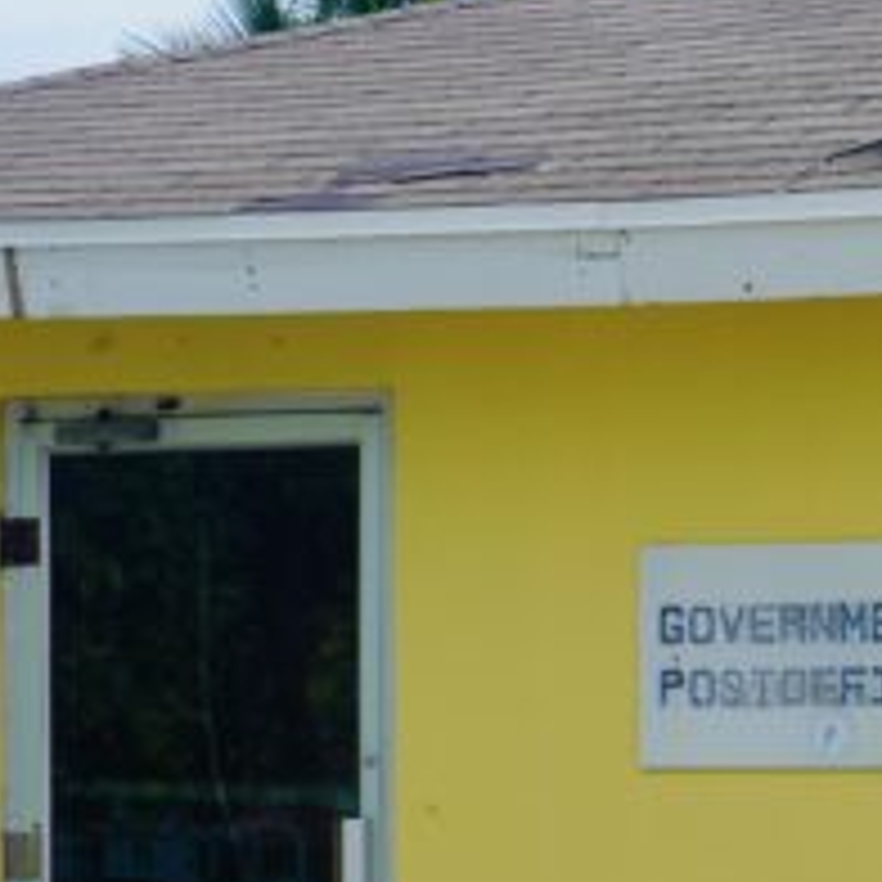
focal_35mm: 178
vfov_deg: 9.8
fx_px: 5131
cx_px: 842
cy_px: 758
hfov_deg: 9.8
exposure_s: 1/125
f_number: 9
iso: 100
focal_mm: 40
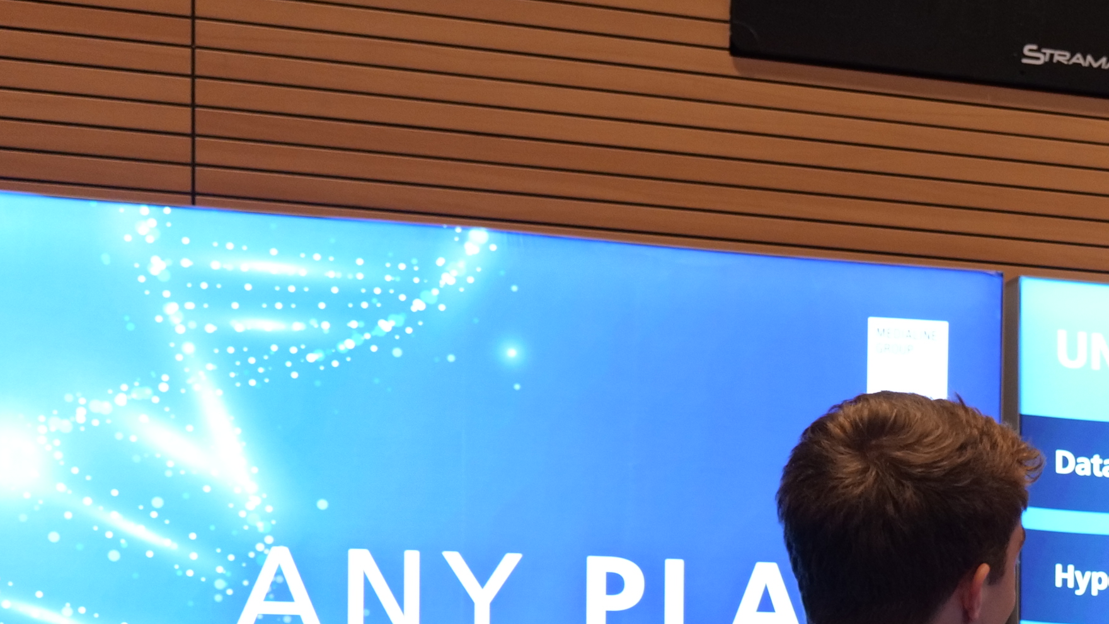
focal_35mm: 89
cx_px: 1272
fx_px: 2617
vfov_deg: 13.1
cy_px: 843
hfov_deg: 22.4
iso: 2500
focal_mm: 35
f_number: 4.5
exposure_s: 1/60
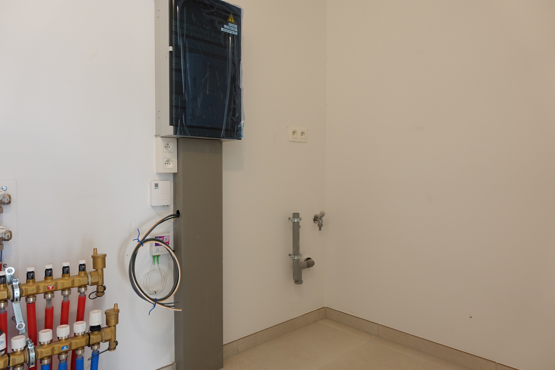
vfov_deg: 53.1
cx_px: 278
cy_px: 185
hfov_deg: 73.7
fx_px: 370
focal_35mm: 24
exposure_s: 1/30
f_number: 2
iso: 125
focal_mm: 9.4
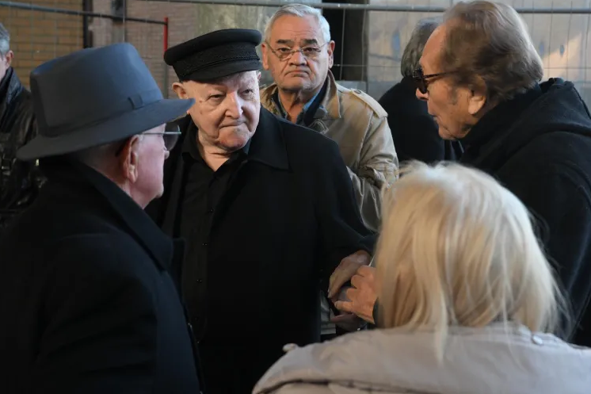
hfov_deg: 36.9
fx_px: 886
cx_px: 294
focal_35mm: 54
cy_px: 195
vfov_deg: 25.0
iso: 800
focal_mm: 53
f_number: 6.3
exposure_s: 1/200
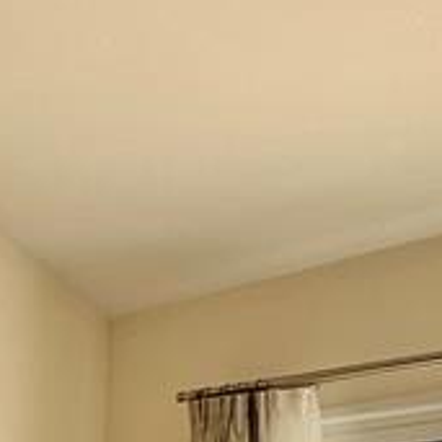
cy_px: 858
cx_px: 54
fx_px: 1069
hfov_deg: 22.8
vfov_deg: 17.5
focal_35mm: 74
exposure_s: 1/606
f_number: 2.2
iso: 40
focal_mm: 2.22
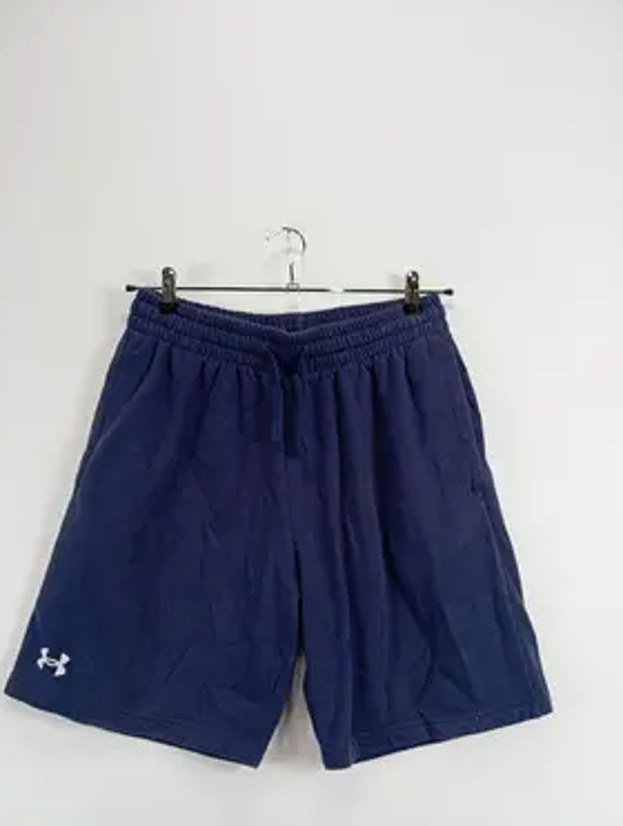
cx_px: 303
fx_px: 717
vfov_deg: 59.8
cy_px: 423
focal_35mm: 30
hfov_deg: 47.0
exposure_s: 1/50
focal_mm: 4.22
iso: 74
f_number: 1.8
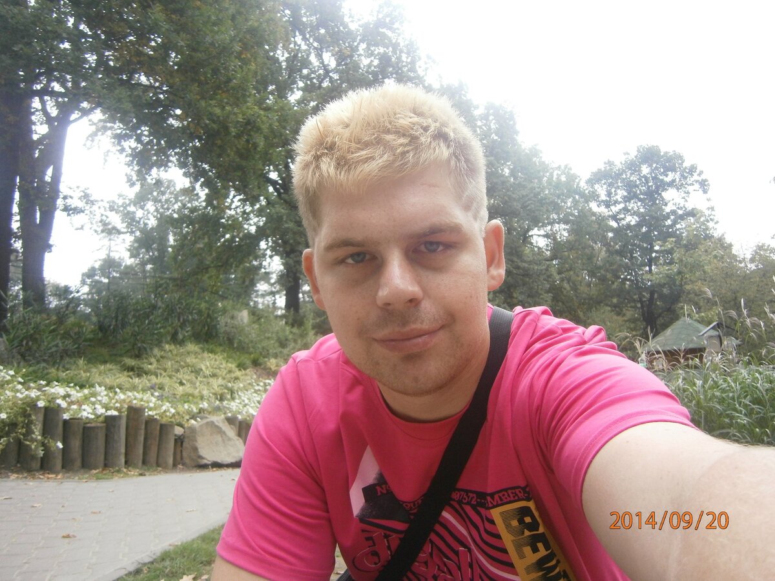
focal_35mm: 26
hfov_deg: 67.3
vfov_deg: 53.1
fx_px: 582
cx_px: 388
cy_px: 290
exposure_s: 1/250
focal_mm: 4.7
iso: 160
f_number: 2.8
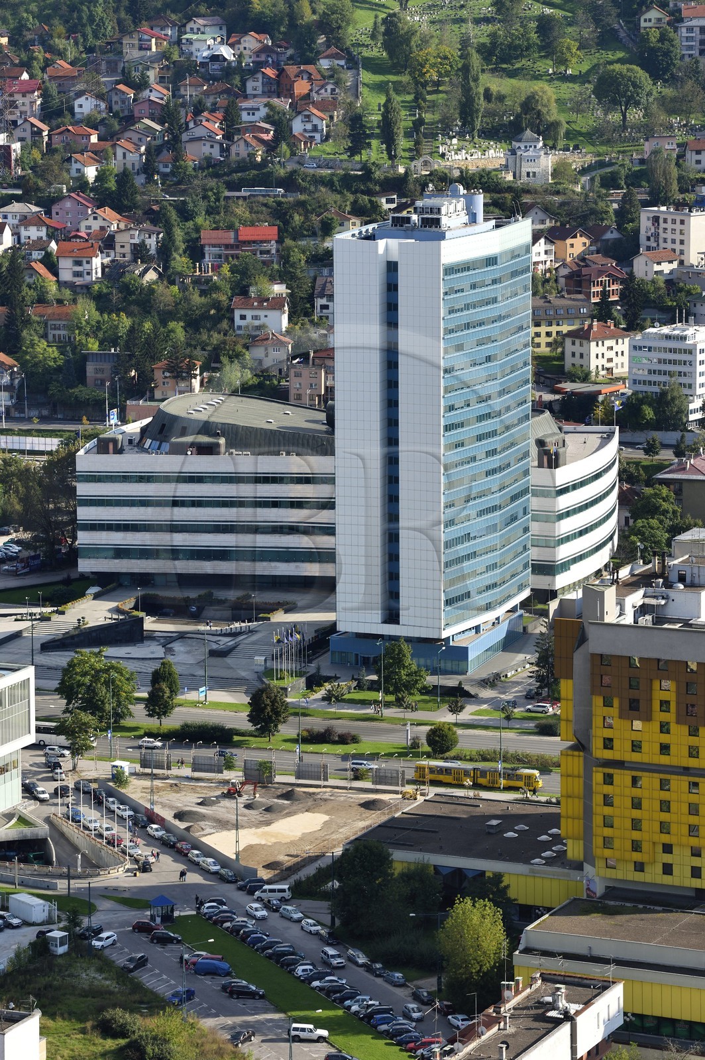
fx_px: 3678
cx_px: 352
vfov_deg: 16.4
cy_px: 530
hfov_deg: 10.9
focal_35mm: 125
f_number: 10
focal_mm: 125
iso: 200
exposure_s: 1/320
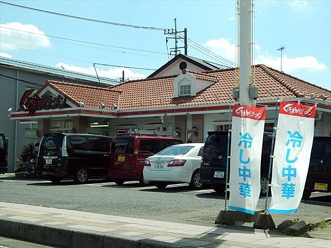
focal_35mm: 55
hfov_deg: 34.9
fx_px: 526
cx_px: 166
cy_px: 124
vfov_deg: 26.6
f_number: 3.8
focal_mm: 9.7
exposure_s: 1/640
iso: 125
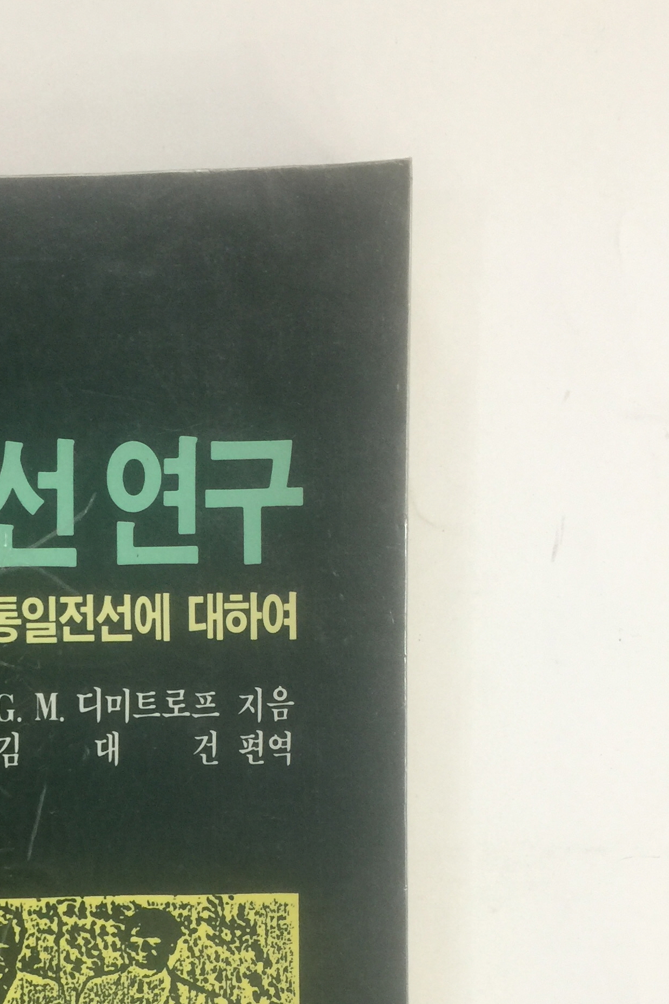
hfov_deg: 24.5
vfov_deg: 36.6
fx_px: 1478
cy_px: 760
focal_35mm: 53
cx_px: 19
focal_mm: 4.15
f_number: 2.2
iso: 50
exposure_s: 1/15
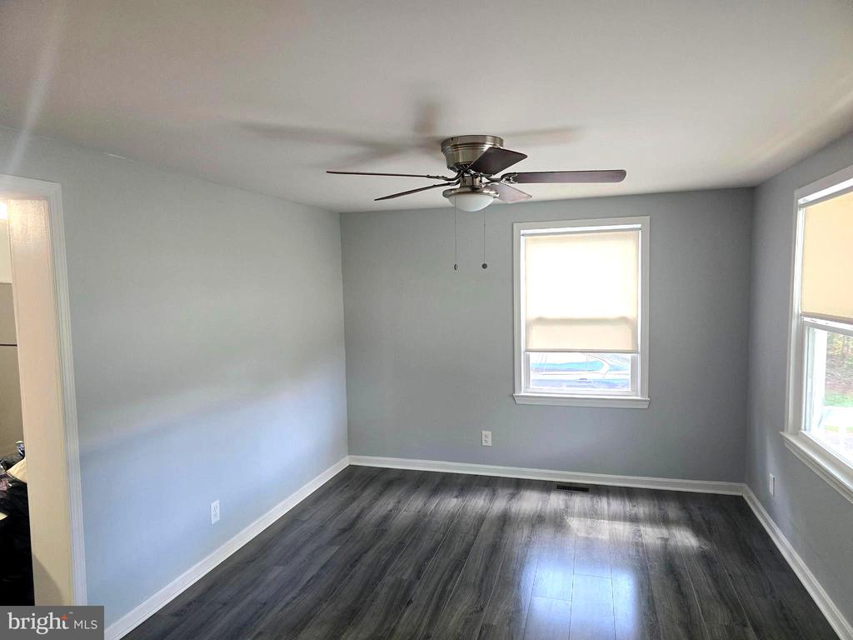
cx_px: 426
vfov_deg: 58.9
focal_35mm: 23
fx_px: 567
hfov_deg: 73.9
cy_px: 320
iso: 400
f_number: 1.7
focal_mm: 6.3
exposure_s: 1/120
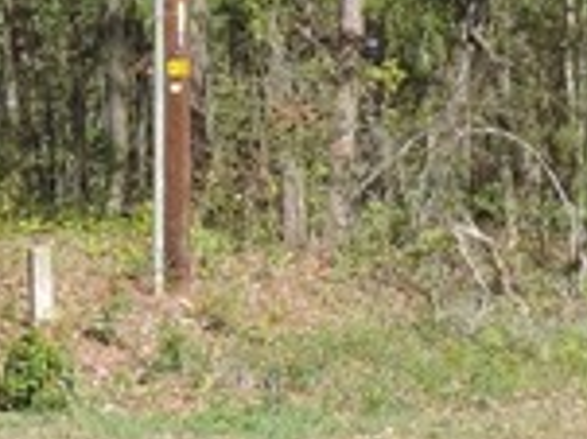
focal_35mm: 271
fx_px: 4592
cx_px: 206
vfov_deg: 5.4
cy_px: -171
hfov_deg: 7.3
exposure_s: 1/400
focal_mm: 7.1
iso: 80
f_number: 3.3
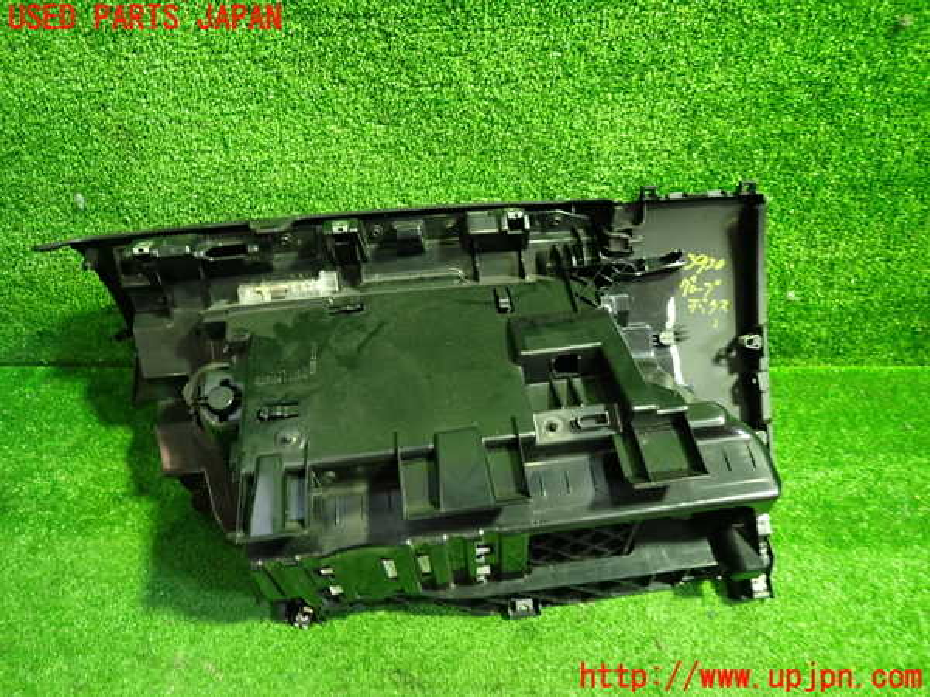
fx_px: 672
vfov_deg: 54.9
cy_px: 348
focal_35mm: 25
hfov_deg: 69.4
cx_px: 465
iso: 500
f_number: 2
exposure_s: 1/30
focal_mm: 4.5
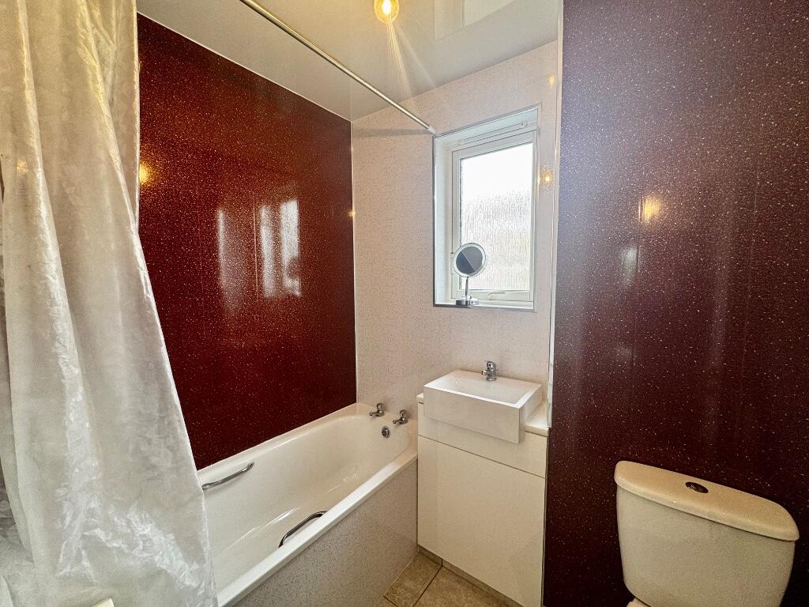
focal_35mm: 14
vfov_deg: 85.7
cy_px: 304
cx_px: 404
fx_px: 327
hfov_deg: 102.1
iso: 80
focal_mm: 2.22
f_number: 2.2
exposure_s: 1/100
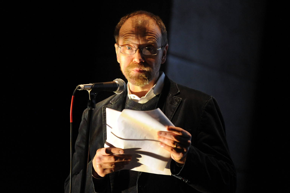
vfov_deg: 7.4
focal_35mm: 185
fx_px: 1489
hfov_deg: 11.1
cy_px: 96
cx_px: 145
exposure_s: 1/125
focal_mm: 185
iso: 3200
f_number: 2.8
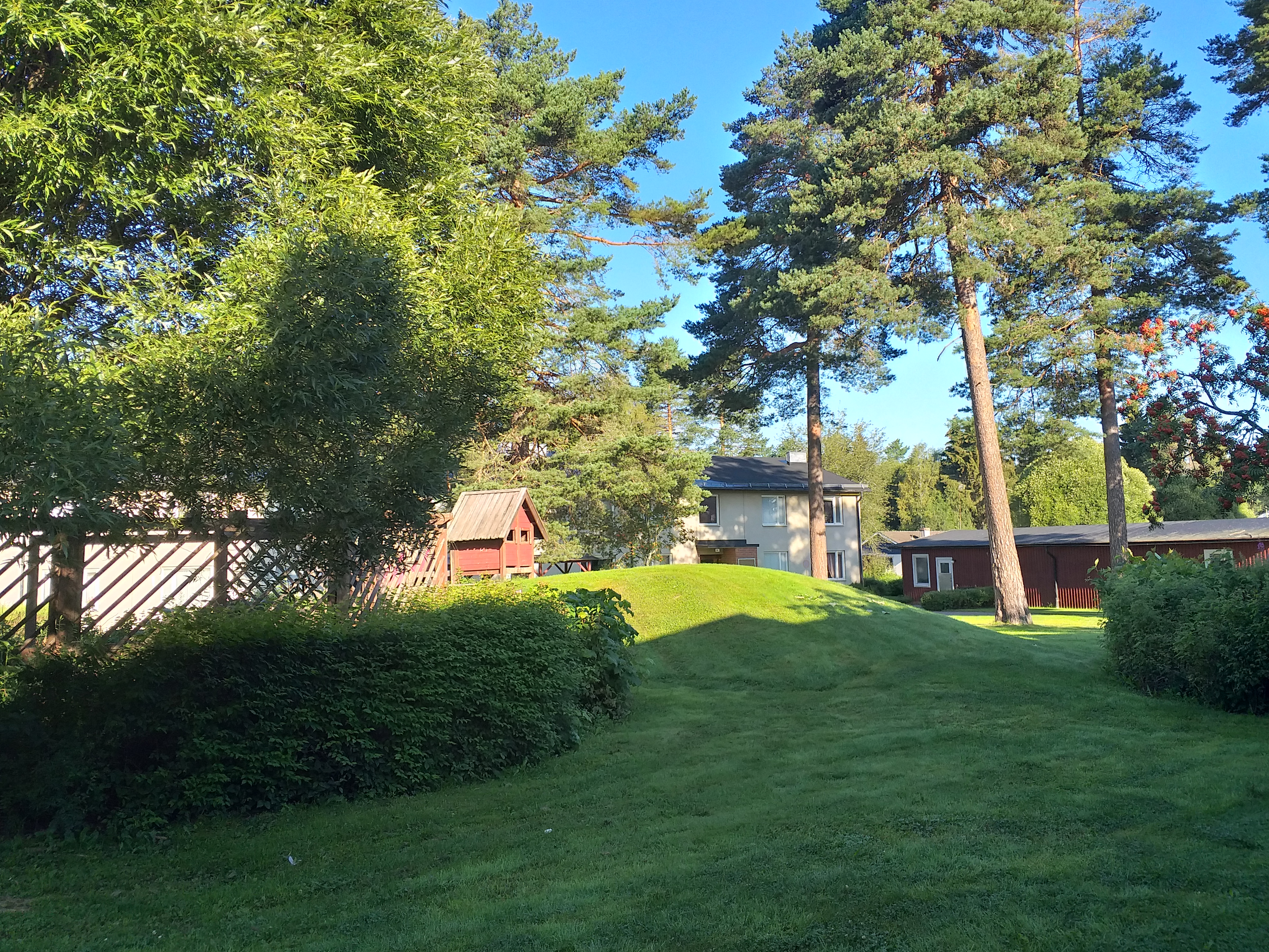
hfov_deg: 59.9
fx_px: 1100
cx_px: 670
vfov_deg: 46.7
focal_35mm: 30
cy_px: 426
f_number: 1.7
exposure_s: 1/487
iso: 40
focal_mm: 3.93
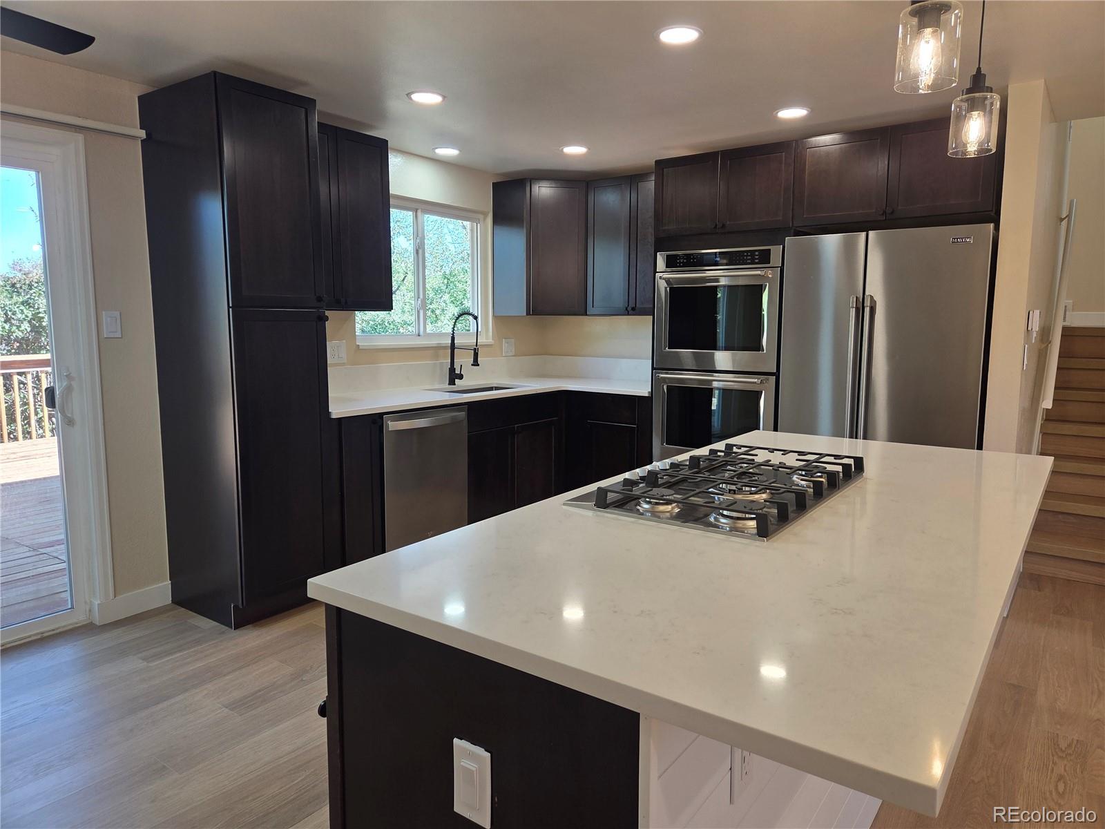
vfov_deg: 58.9
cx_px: 552
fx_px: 734
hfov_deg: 73.9
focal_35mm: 23
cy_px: 414
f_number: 1.8
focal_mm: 5.4
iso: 50
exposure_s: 1/120
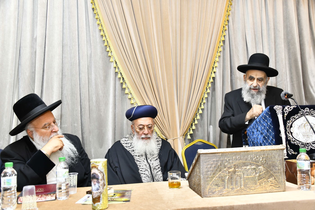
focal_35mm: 34
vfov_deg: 38.9
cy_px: 105
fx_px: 297
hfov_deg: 55.8
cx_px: 158
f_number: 5.6
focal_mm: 34
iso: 800
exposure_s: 1/125
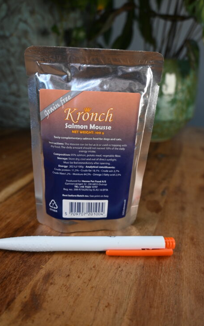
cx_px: 94
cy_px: 165
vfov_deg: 66.5
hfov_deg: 44.5
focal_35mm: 28
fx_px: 249
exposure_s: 1/250
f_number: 4
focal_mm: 18
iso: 400
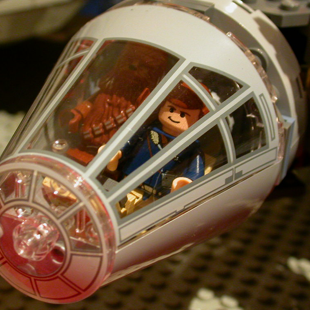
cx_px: 127
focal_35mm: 93
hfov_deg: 18.7
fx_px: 942
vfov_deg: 18.7
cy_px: 156
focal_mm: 16.2
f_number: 3.5
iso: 185
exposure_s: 1/4
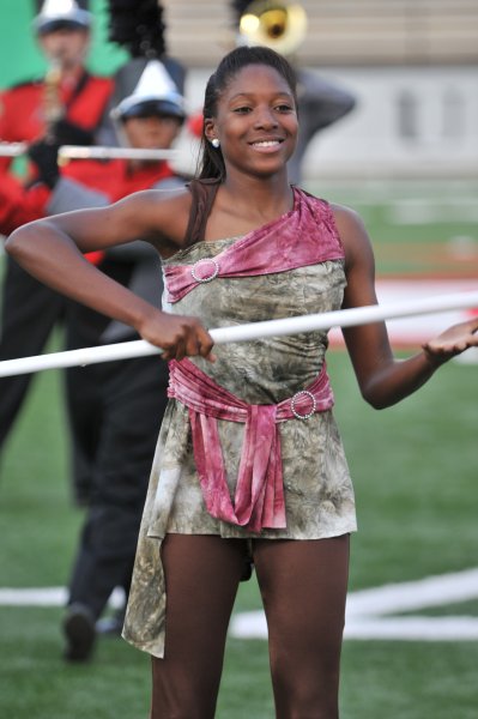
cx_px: 239
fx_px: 4788
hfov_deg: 5.7
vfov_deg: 8.6
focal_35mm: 240
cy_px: 360
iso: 200
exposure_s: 1/400
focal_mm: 160
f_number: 2.8
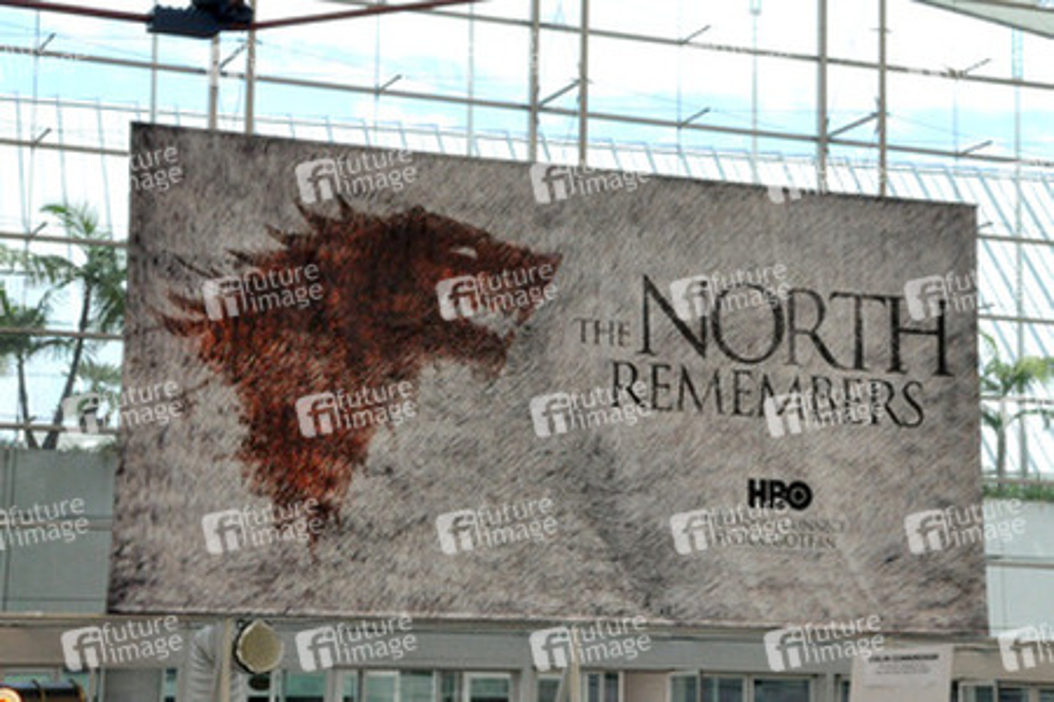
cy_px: 351
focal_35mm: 68
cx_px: 527
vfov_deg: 20.2
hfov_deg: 29.9
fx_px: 1976
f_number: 29
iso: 2000
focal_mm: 45
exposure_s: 1/200
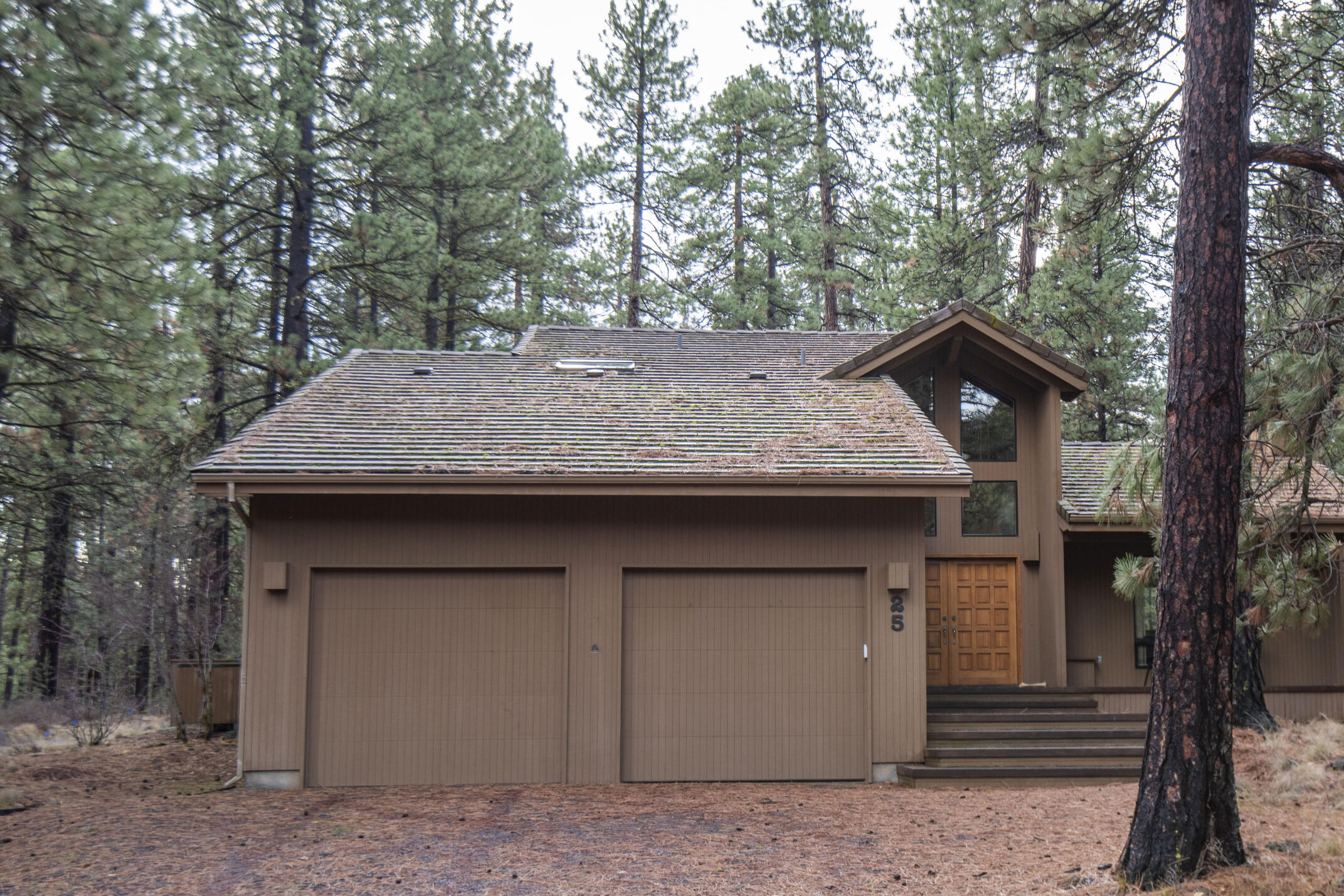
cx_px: 825
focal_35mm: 49
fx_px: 1830
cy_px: 473
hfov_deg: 40.1
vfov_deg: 27.5
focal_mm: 35
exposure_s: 1/40
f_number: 8
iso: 200
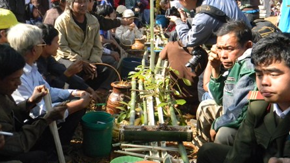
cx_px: 147
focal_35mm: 40
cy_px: 71
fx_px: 308
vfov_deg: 29.7
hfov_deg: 50.5
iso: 400
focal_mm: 6.4
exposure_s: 1/258
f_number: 7.4
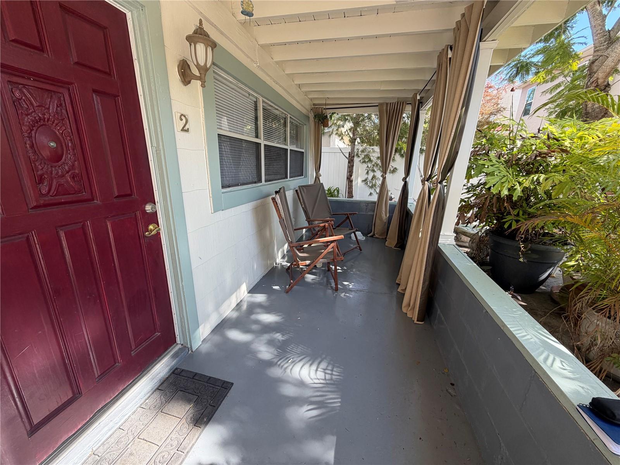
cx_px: 310
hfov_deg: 102.1
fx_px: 251
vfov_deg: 85.7
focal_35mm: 14
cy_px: 232
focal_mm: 2.22
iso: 50
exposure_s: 1/121
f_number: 2.2
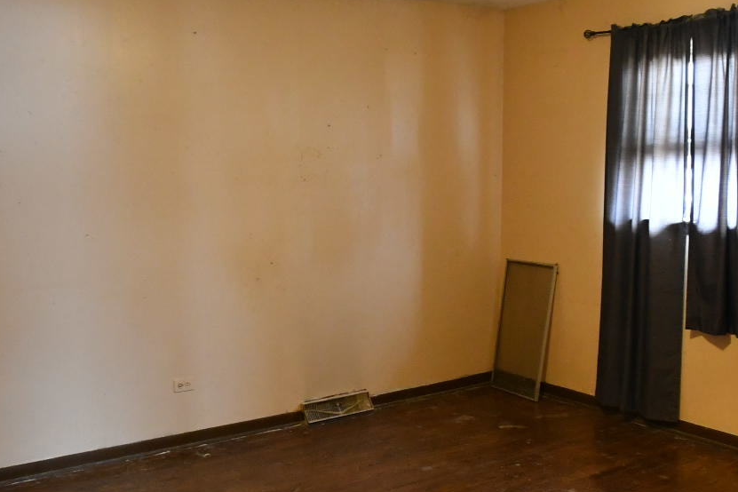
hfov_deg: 49.6
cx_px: 370
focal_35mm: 39
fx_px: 799
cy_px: 292
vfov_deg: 34.1
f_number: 6.3
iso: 2000
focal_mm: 10
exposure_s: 1/13
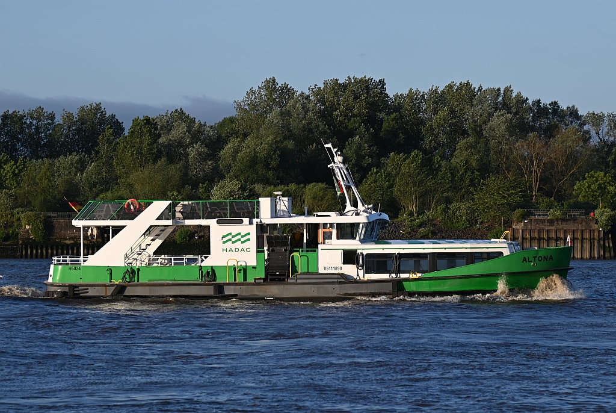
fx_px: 2056
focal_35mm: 120
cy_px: 206
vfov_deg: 11.5
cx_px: 308
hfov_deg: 17.0
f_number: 5.6
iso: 100
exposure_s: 1/500
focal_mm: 120
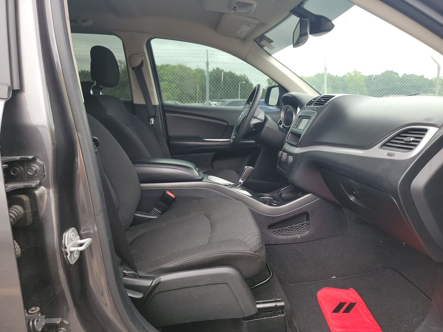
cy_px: 166
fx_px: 307
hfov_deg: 71.6
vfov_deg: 56.8
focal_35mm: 24
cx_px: 222
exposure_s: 1/59
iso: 78
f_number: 1.8
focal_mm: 6.7
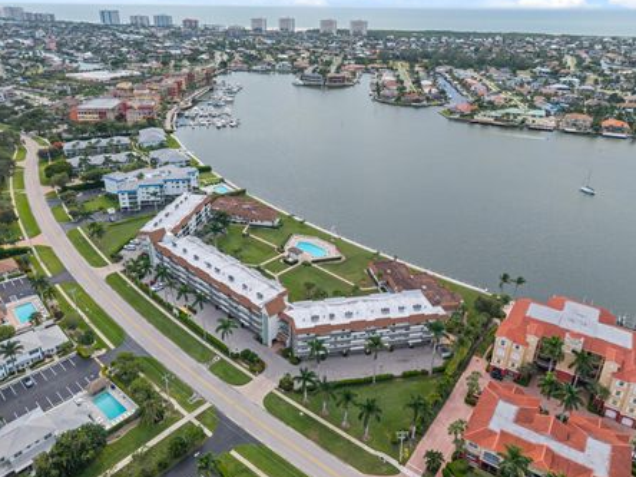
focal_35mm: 27
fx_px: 496
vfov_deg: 51.3
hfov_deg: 65.3
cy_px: 227
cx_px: 309
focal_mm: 8.67
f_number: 1.8
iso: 170
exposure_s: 1/4000
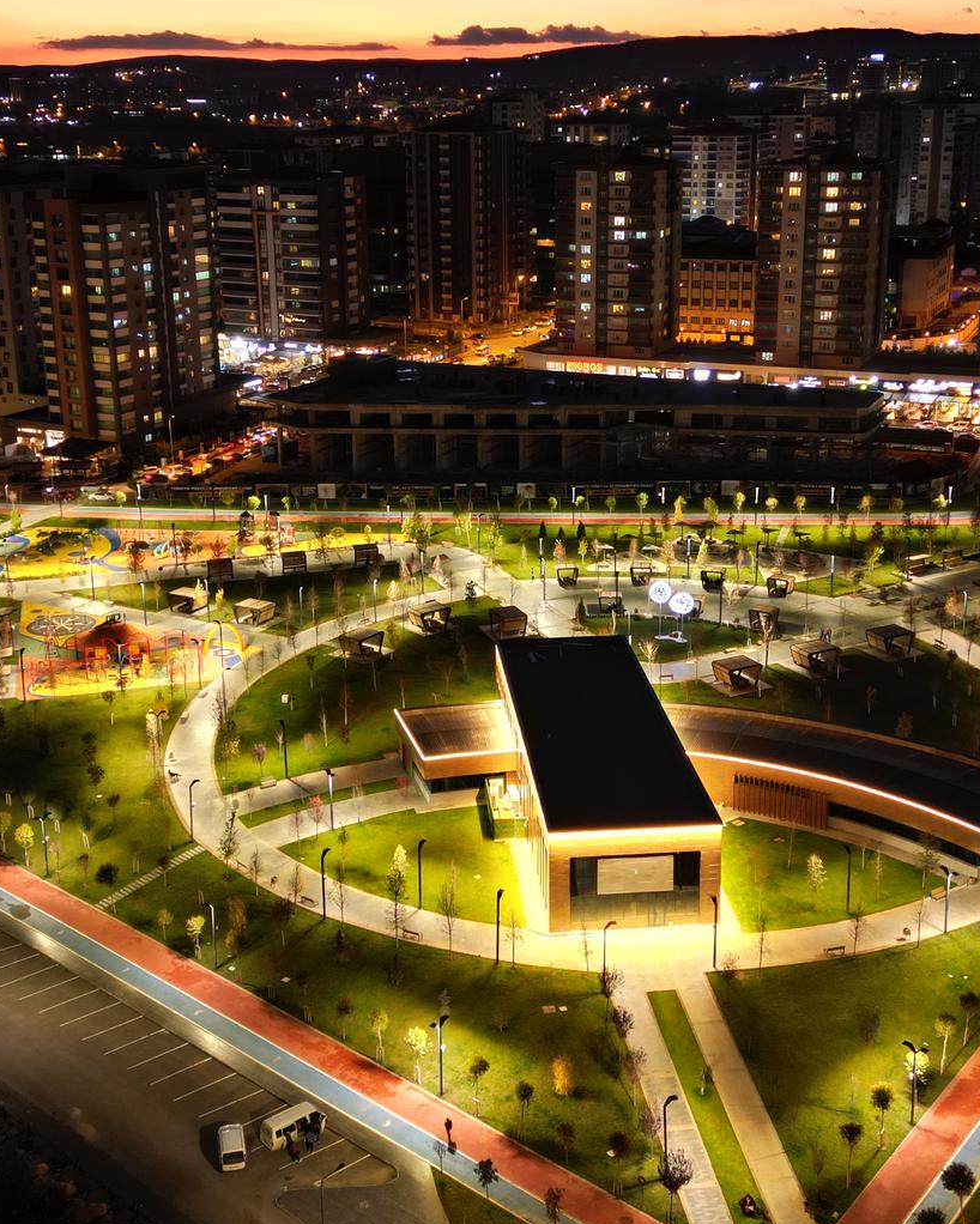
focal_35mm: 44
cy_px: 519
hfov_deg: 34.2
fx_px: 1595
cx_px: 491
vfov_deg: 41.9
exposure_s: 1/15
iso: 420
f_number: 1.7
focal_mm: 6.72
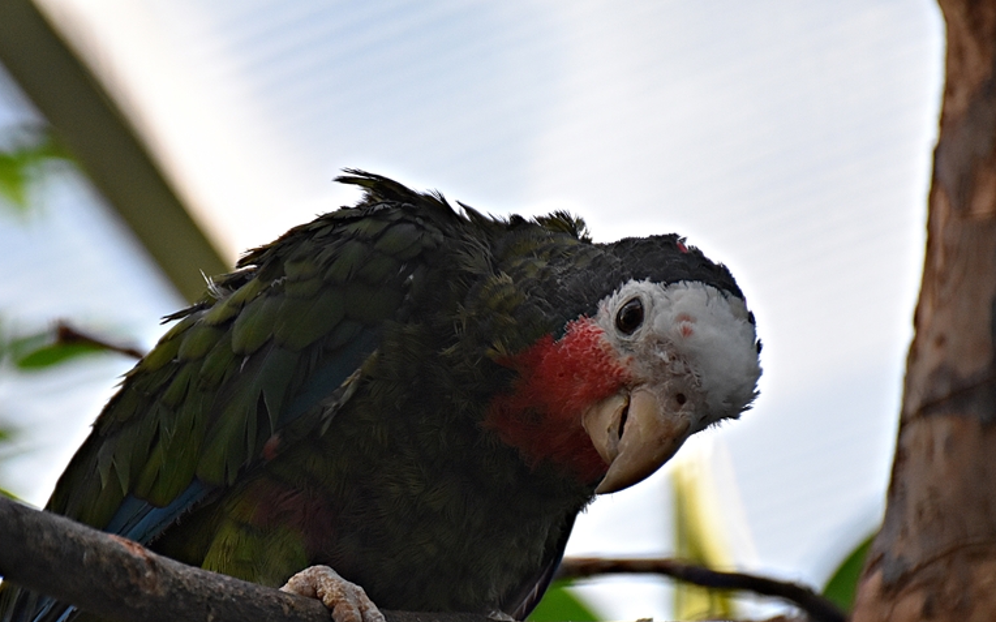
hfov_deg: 7.3
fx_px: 7788
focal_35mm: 287
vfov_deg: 4.6
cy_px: 443
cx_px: 403
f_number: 5.6
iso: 1400
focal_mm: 140
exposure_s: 1/500
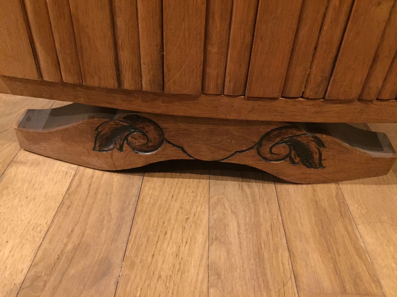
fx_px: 333
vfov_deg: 48.2
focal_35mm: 29
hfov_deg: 61.7
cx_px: 198
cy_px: 148
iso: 640
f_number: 2.2
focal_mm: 4.15
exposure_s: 1/17
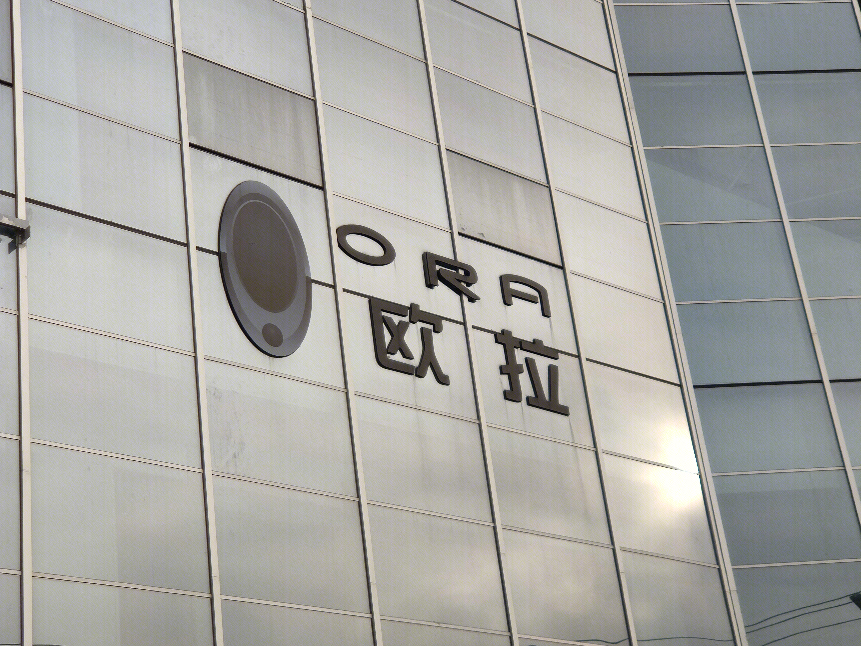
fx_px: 1642
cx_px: 430
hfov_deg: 29.4
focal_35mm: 66
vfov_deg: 22.3
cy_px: 323
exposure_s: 1/465
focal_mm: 6.22
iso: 100
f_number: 2.2
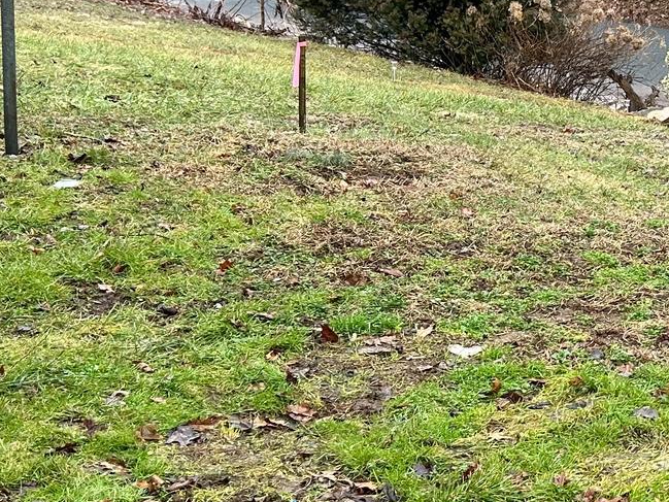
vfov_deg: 18.0
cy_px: 244
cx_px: 841
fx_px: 1585
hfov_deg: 21.8
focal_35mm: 82
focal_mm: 5.7
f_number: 1.5
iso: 64
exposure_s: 1/121
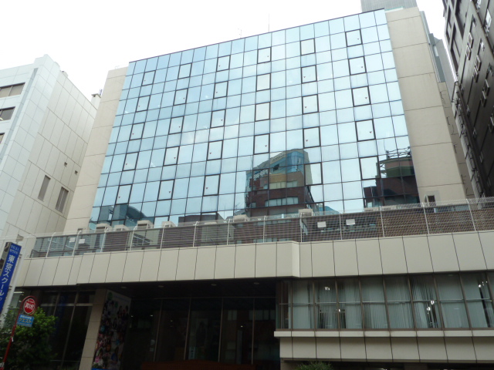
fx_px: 385
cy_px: 185
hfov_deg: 65.3
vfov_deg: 51.4
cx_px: 247
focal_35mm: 27
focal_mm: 4.4
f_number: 4
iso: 80
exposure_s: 1/125
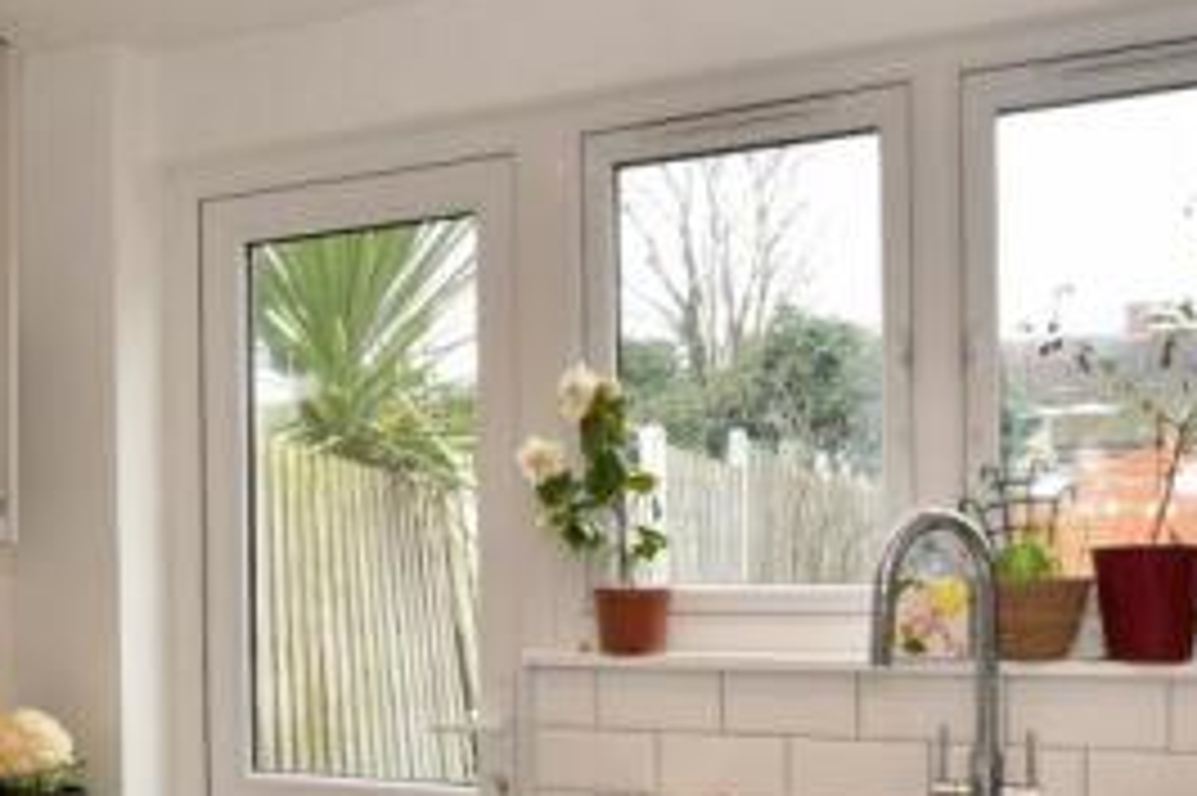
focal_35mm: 37
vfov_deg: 35.0
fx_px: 1229
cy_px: 609
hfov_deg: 51.1
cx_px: 412
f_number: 8
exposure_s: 1/4
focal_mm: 10
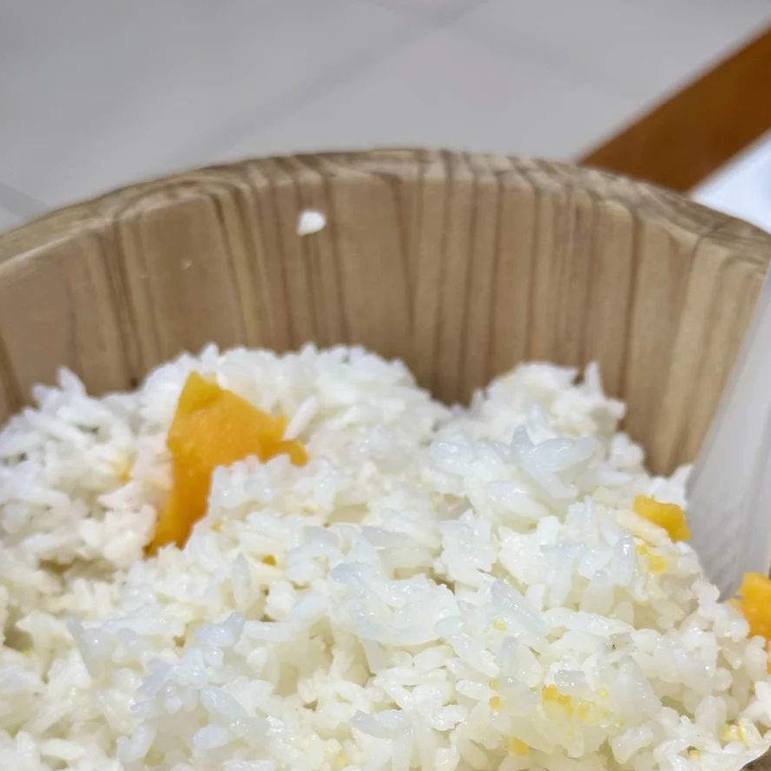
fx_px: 1739
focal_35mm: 69
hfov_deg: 25.0
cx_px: 407
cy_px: 552
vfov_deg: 24.8
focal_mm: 6.86
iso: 64
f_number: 1.78
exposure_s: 1/50
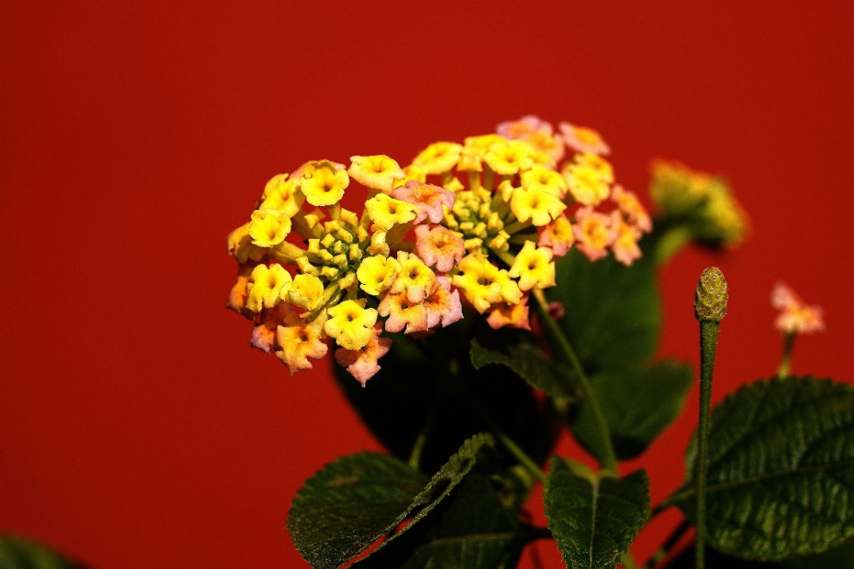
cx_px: 519
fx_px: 6190
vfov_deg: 5.3
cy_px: 279
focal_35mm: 261
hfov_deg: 7.9
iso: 100
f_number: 5.6
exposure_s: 1/500
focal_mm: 200
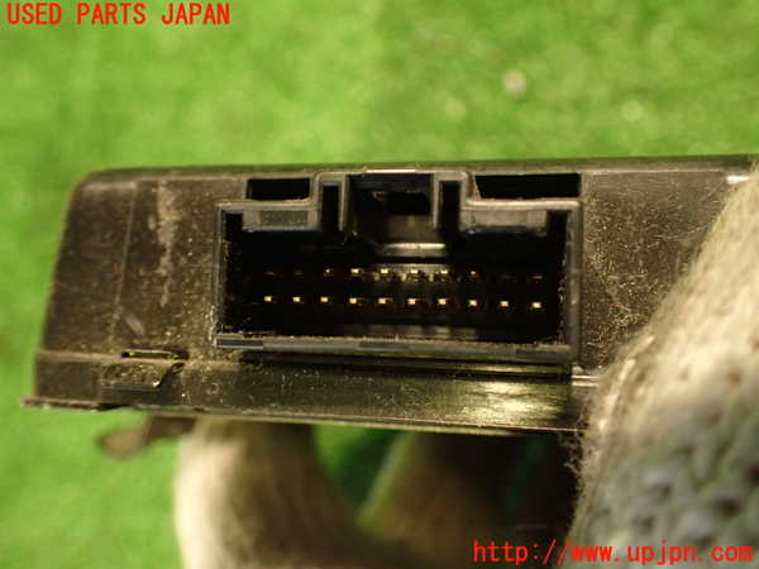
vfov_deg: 46.8
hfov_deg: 60.0
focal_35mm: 30
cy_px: 284
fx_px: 658
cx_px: 380
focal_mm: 5.4
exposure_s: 1/30
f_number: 2.3
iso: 800
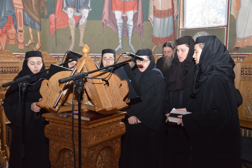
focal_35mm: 39
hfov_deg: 49.6
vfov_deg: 34.2
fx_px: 273
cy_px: 84
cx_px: 126
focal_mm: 26
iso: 3200
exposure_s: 1/60
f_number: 4
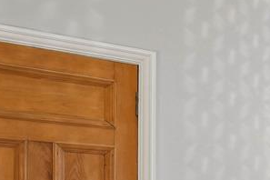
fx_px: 532
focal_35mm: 71
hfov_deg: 17.7
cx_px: 566
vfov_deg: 17.9
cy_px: 234
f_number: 3.2
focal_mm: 13
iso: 640
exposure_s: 1/40
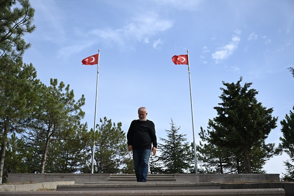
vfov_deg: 32.6
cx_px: 147
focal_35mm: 41
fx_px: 335
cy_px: 98
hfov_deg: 47.4
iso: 80
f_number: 3.5
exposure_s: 1/800
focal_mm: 41
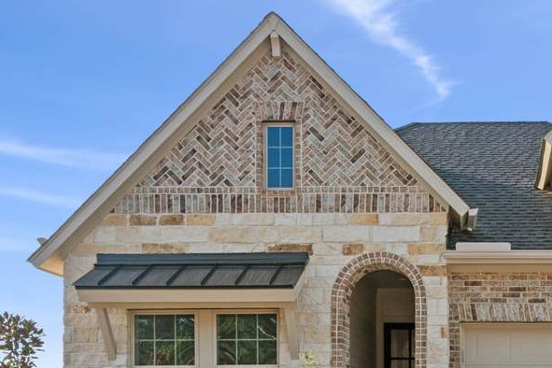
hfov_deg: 45.5
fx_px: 598
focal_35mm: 39
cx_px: 484
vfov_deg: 32.2
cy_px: 342
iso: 100
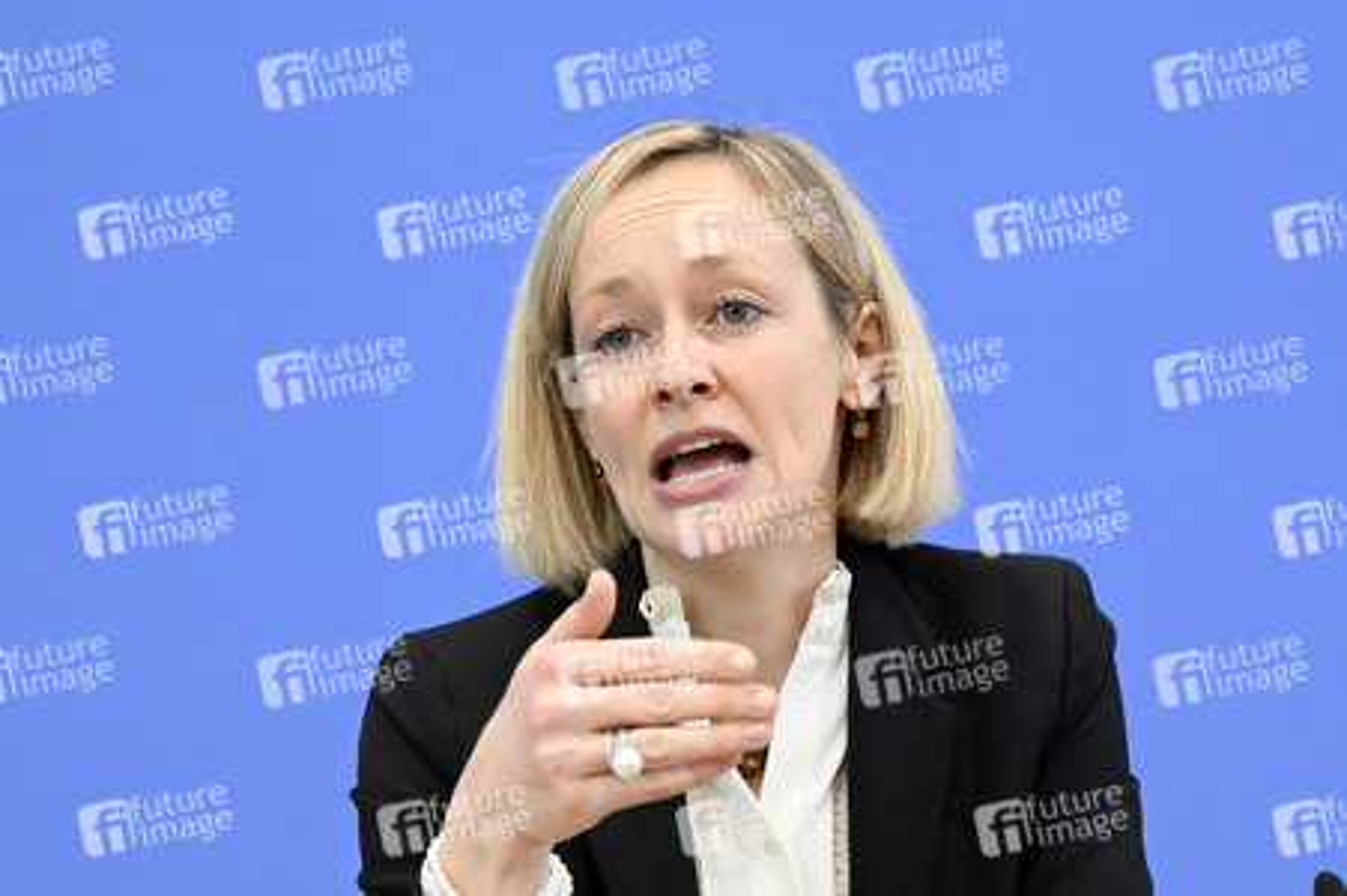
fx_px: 4860
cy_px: 448
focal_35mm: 130
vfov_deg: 10.5
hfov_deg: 15.8
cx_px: 674
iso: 4000
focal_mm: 130
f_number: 6.3
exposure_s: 1/400
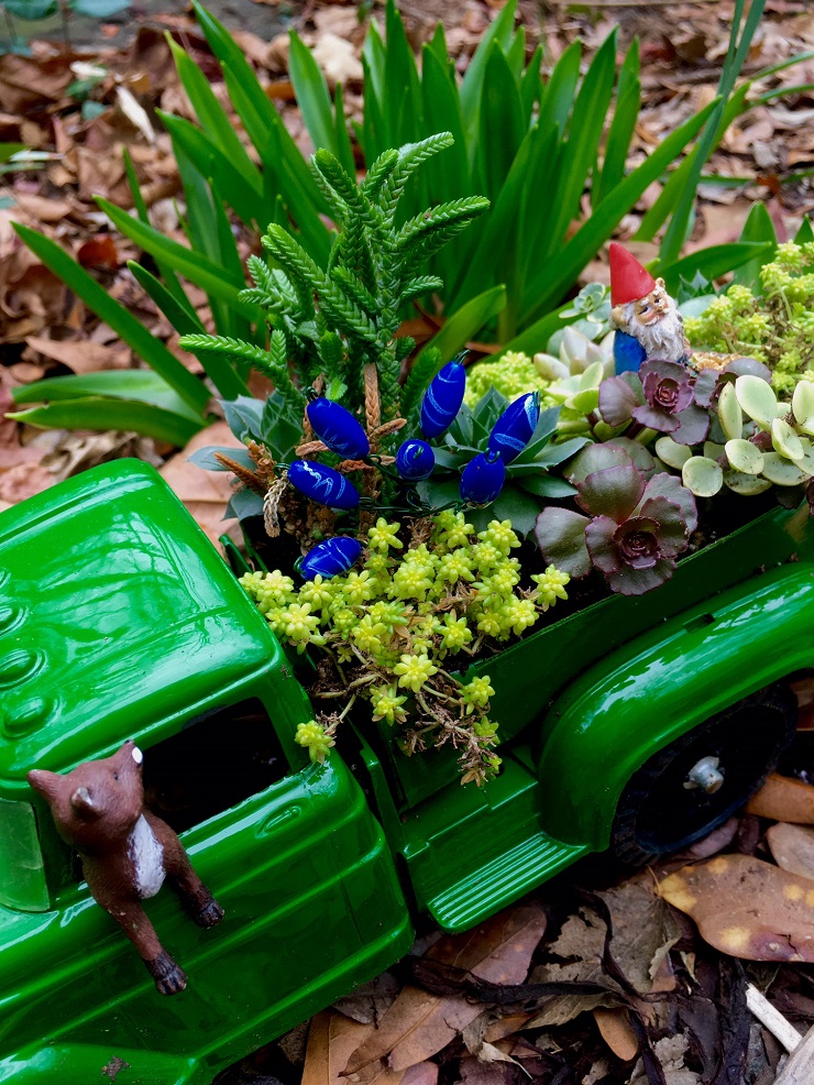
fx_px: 909
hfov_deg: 48.2
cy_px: 542
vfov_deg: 61.6
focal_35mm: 29
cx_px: 407
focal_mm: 4.15
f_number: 2.2
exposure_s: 1/60
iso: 32
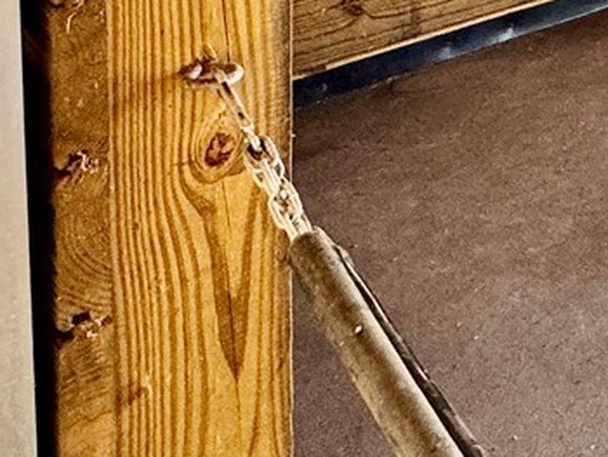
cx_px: 940
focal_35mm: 64
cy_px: -365
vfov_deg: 18.2
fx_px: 1125
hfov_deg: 23.4
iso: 125
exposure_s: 1/99
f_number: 2.2
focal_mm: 2.22
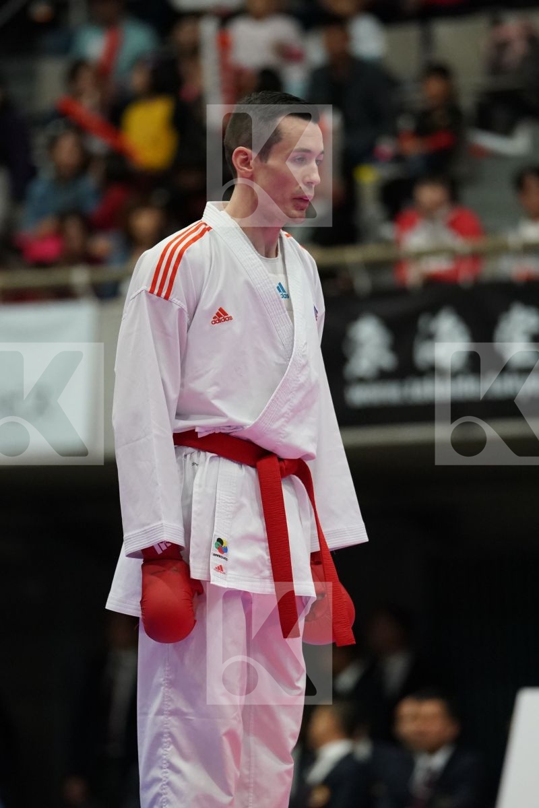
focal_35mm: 291
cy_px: 404
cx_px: 270
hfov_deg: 4.7
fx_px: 6535
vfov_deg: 7.1
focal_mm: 194
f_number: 2.8
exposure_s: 1/1000
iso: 4000
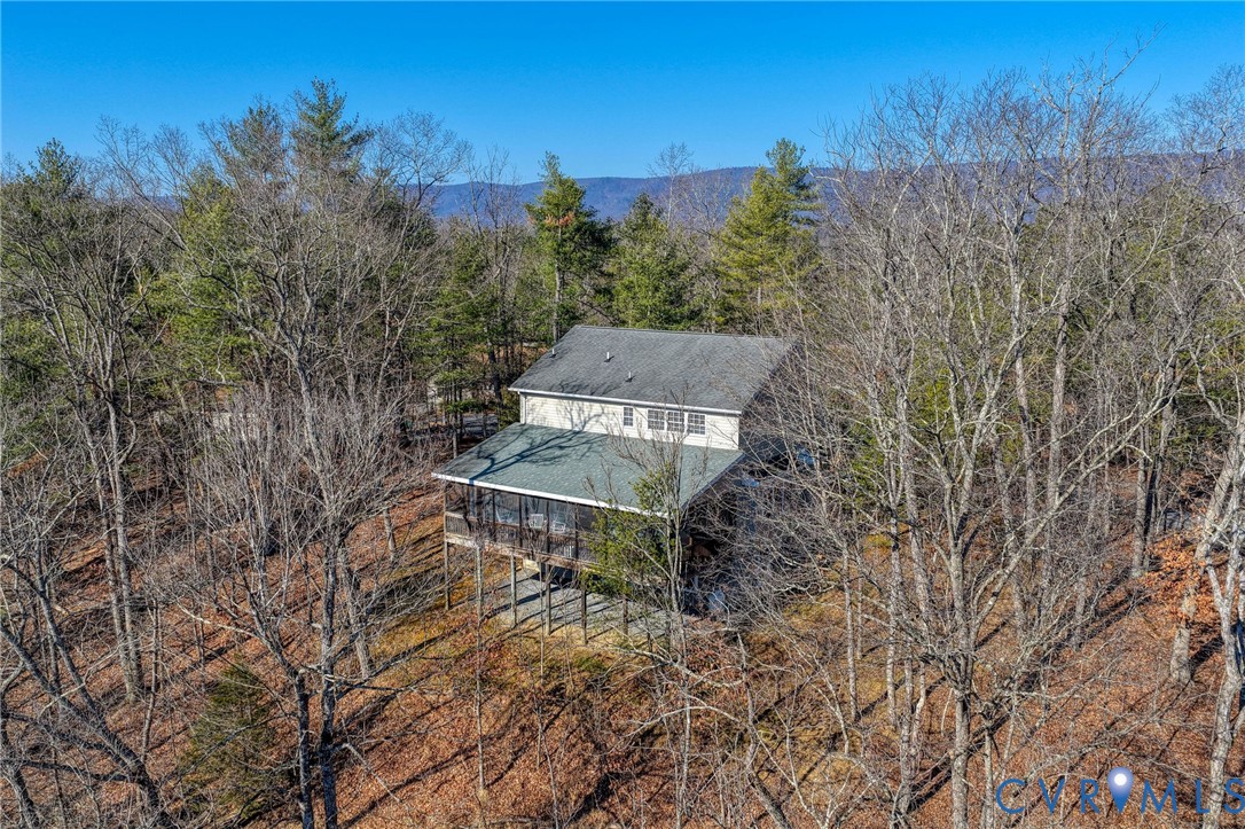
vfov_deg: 46.4
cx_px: 622
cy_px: 414
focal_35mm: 28
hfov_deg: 65.5
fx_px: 968
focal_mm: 14.4
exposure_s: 1/1250
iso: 200
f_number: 2.8
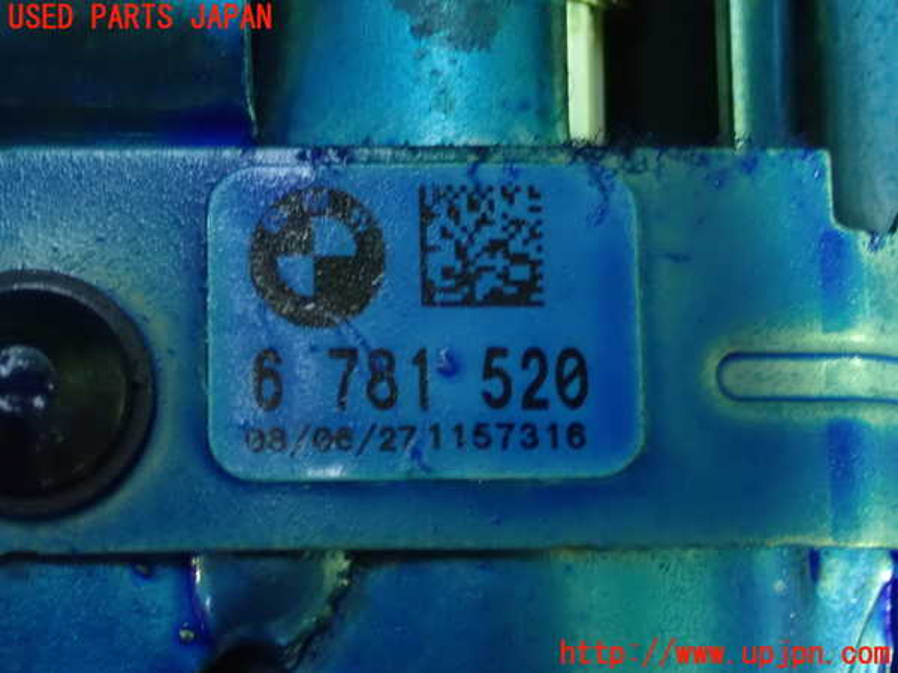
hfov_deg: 24.4
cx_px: 449
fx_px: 2075
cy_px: 336
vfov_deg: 18.4
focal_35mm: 80
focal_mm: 14.41
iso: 1600
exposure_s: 1/15
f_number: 4.4
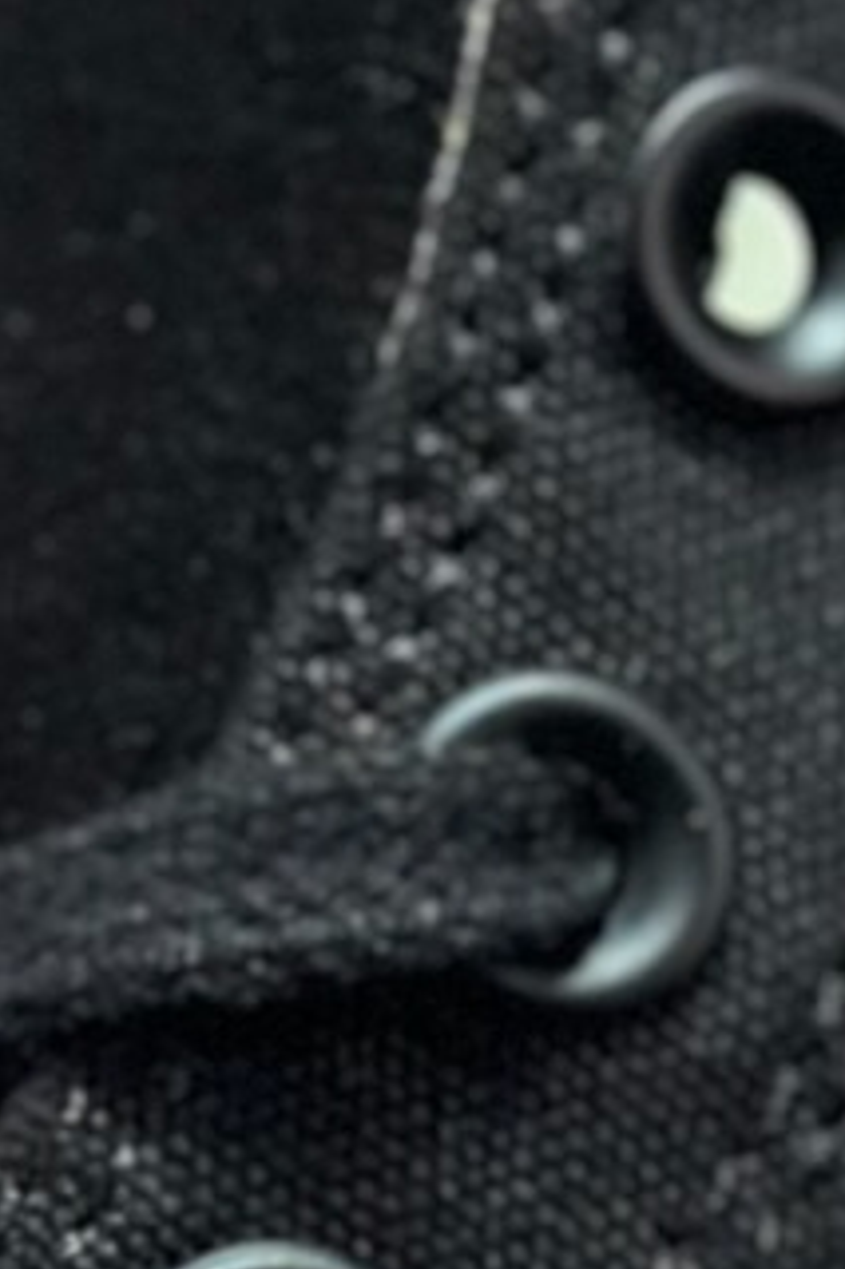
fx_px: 11278
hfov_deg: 4.3
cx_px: 468
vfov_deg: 6.4
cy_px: 1194
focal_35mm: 320
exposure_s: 1/623
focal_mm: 6.86
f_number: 1.78
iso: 80
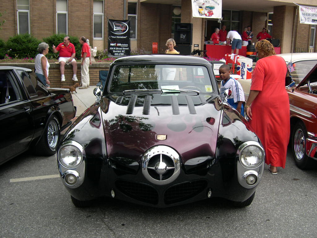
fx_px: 348
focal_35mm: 38
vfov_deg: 37.7
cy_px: 119
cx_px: 158
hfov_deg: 49.0
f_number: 2.8
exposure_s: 1/354
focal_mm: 8
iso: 100
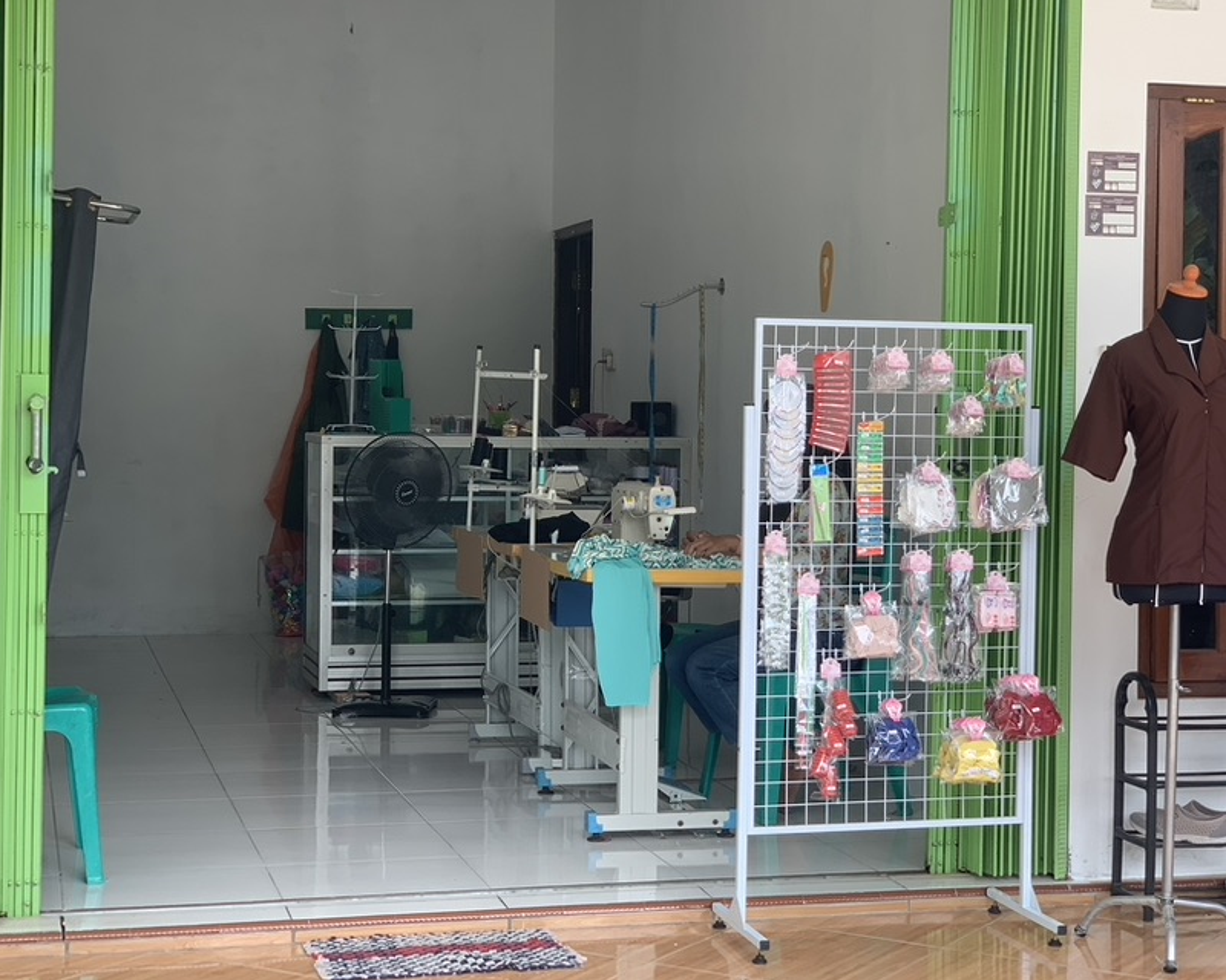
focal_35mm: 65
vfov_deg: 23.5
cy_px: 426
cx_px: 687
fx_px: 2359
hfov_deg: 29.1
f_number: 2.4
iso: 20
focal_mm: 6
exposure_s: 1/122
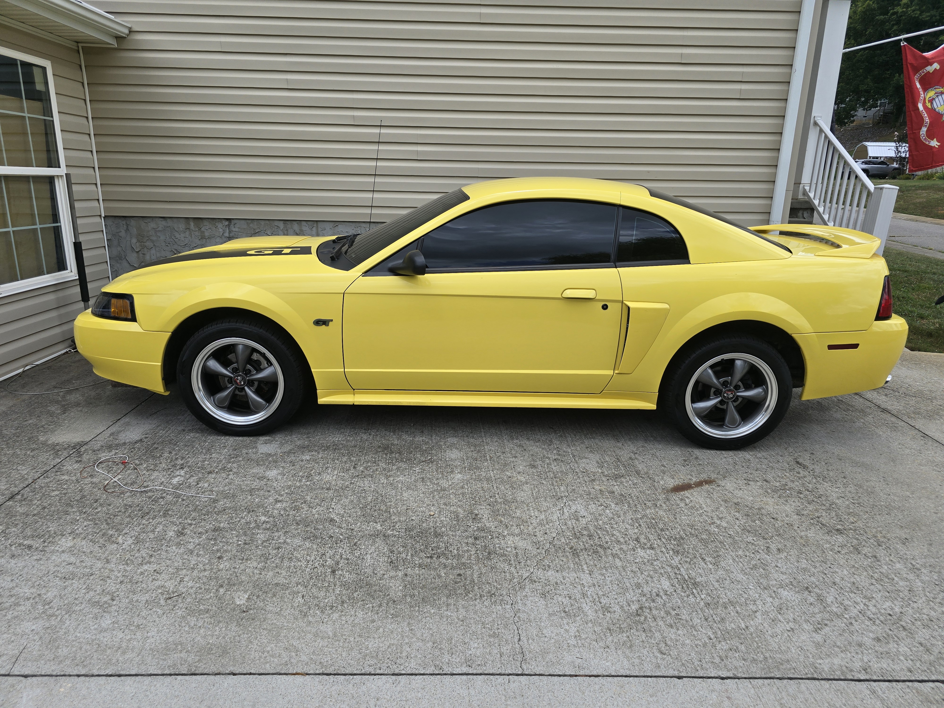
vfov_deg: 58.9
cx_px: 472
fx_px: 627
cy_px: 354
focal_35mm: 23
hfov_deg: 73.9
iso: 12
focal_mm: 6.3
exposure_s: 1/480
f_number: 1.7
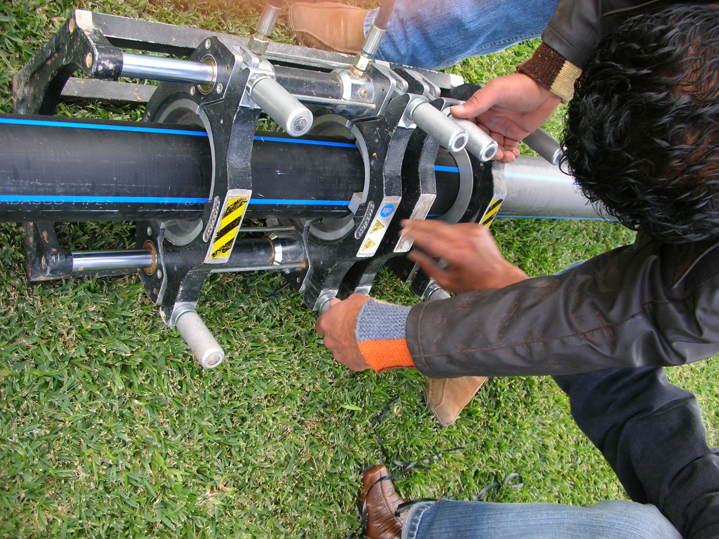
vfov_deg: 40.7
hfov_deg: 52.6
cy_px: 270
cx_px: 360
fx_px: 727
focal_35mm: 35
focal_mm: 5.8
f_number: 3
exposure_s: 1/72.2
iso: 50
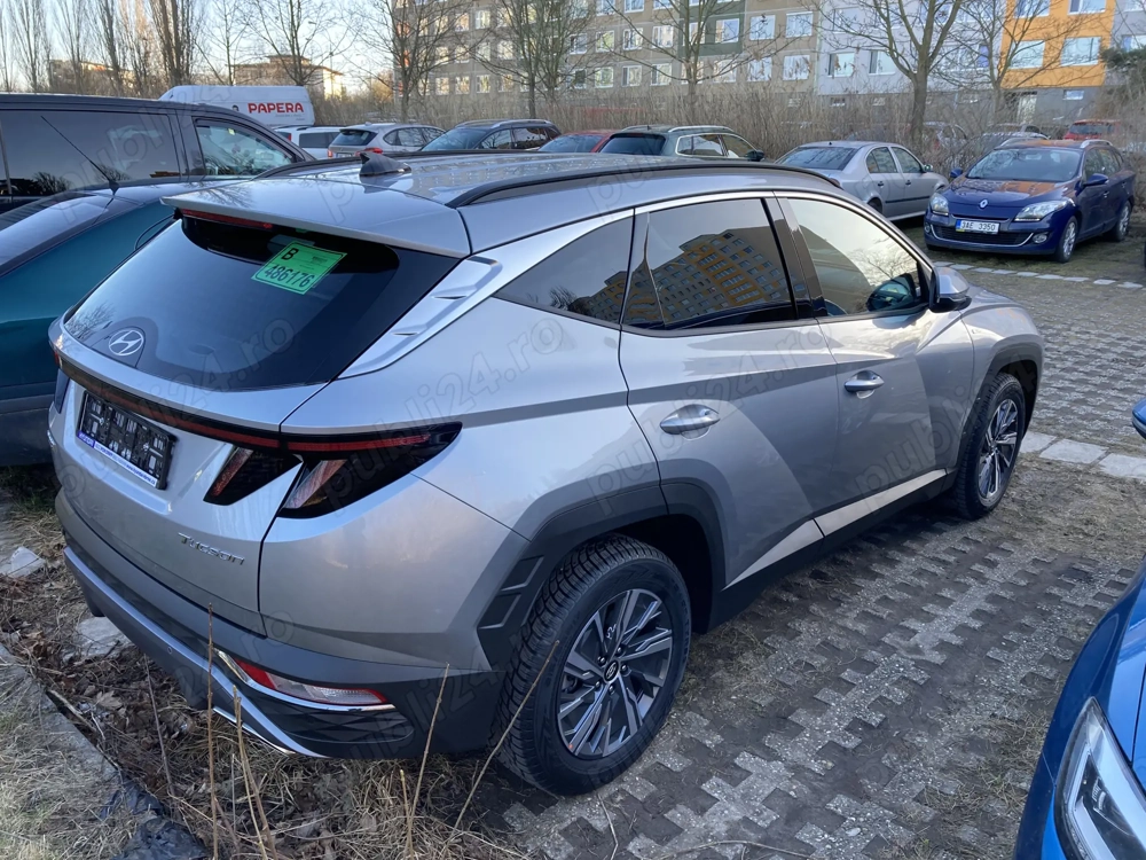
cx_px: 573
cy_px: 430
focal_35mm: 28
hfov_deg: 63.4
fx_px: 927
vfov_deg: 49.7
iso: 20
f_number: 1.8
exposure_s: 1/149
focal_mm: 3.99
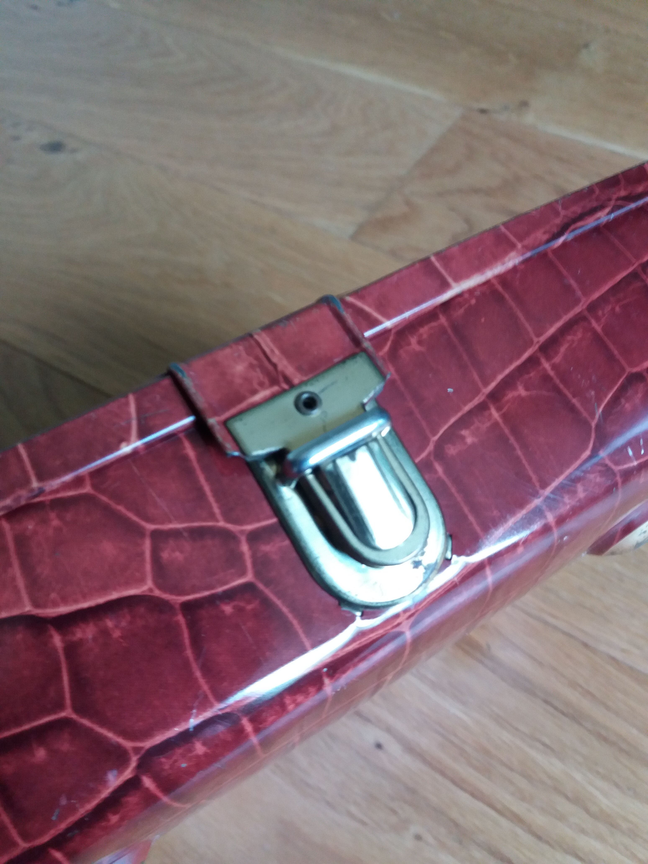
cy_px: 432
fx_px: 699
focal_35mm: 28
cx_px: 324
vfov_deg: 63.4
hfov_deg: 49.7
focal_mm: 3.7
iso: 160
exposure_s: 1/17
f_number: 1.9
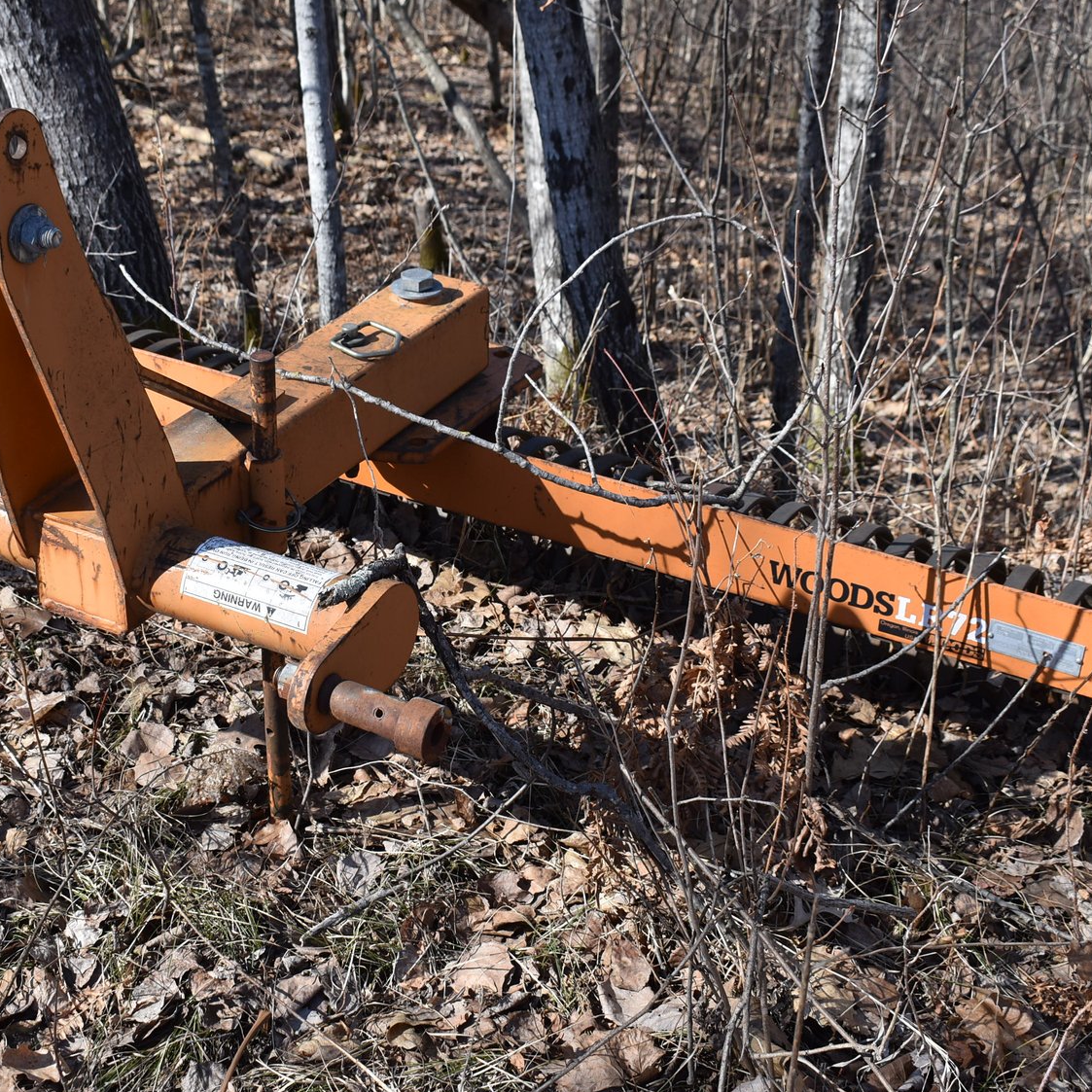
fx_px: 1927
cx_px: 437
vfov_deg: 31.6
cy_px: 550
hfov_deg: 31.5
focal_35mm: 54
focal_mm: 28
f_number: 8
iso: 200
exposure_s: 1/250
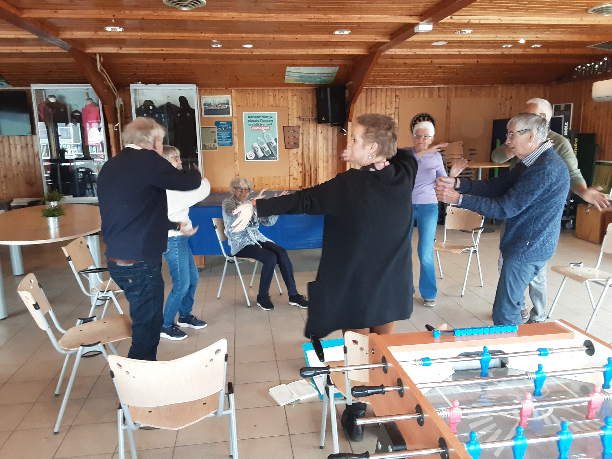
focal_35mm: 28
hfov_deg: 63.4
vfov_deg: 49.7
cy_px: 230
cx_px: 306
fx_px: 495
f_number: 1.9
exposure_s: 1/50
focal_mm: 2.9
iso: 160
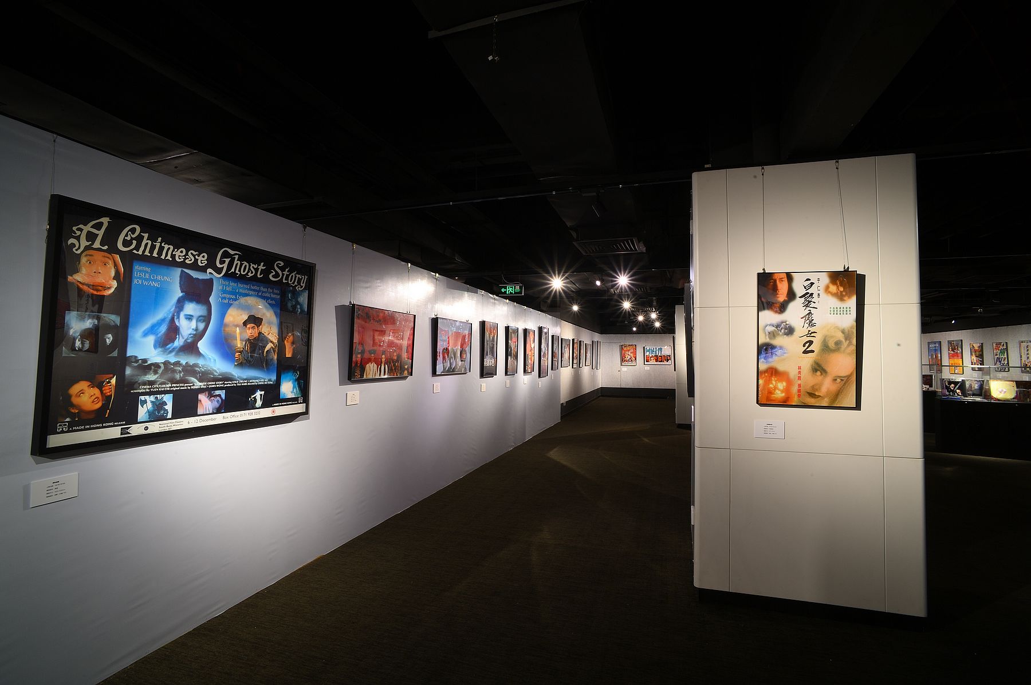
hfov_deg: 93.3
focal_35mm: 17
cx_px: 516
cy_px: 342
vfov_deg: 70.3
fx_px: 486
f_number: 20
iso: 200
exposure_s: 1/1.6
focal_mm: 17
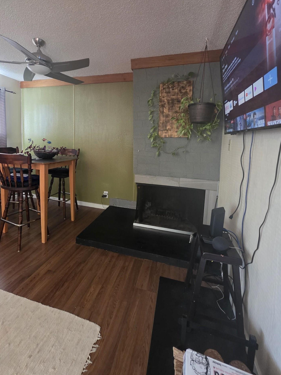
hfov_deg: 77.5
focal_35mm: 16
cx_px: 117
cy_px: 161
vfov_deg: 93.9
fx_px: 173
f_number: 1.9
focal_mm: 2.2
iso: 640
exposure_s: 1/60
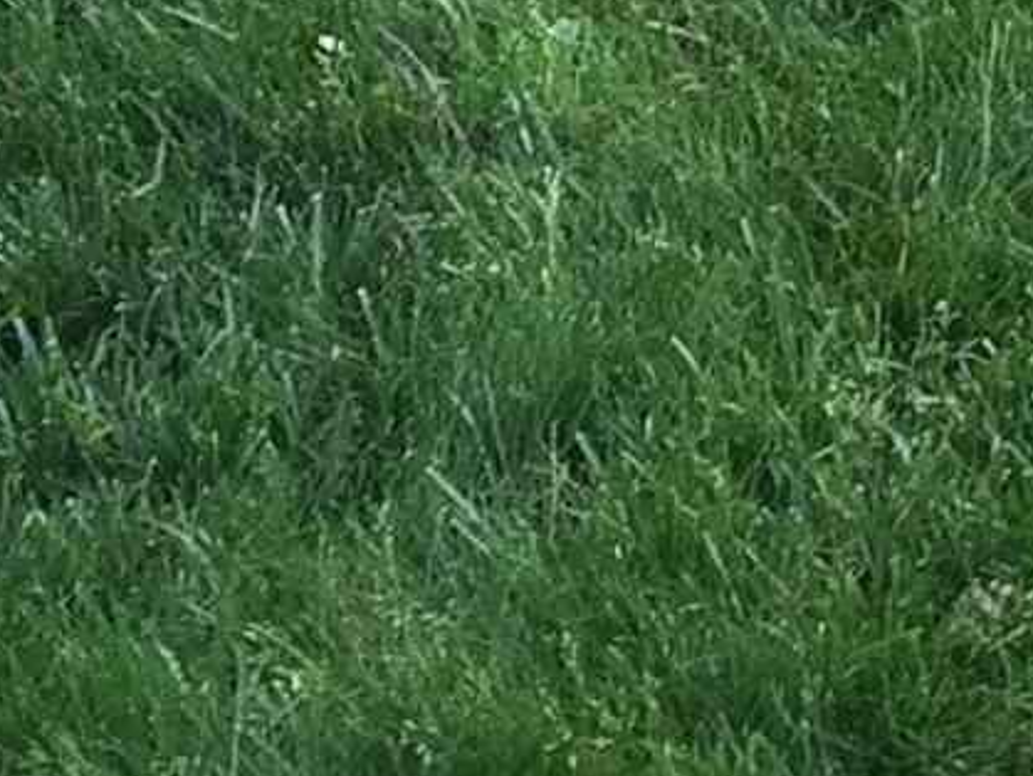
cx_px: 1999
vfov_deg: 6.6
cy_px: -1162
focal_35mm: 213
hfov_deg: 8.8
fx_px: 6360
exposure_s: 1/40
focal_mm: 4.15
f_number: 2.2
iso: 32
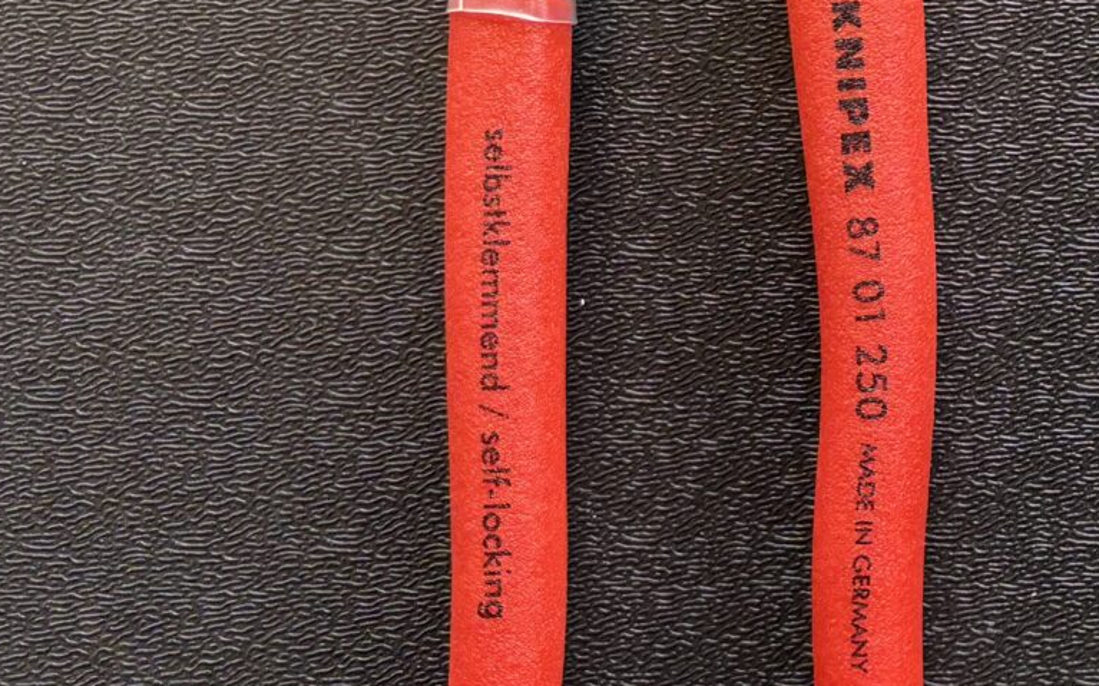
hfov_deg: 20.6
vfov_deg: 13.6
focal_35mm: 92
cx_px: 1429
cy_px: -238
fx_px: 2755
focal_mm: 5.96
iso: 80
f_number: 1.6
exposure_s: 1/120
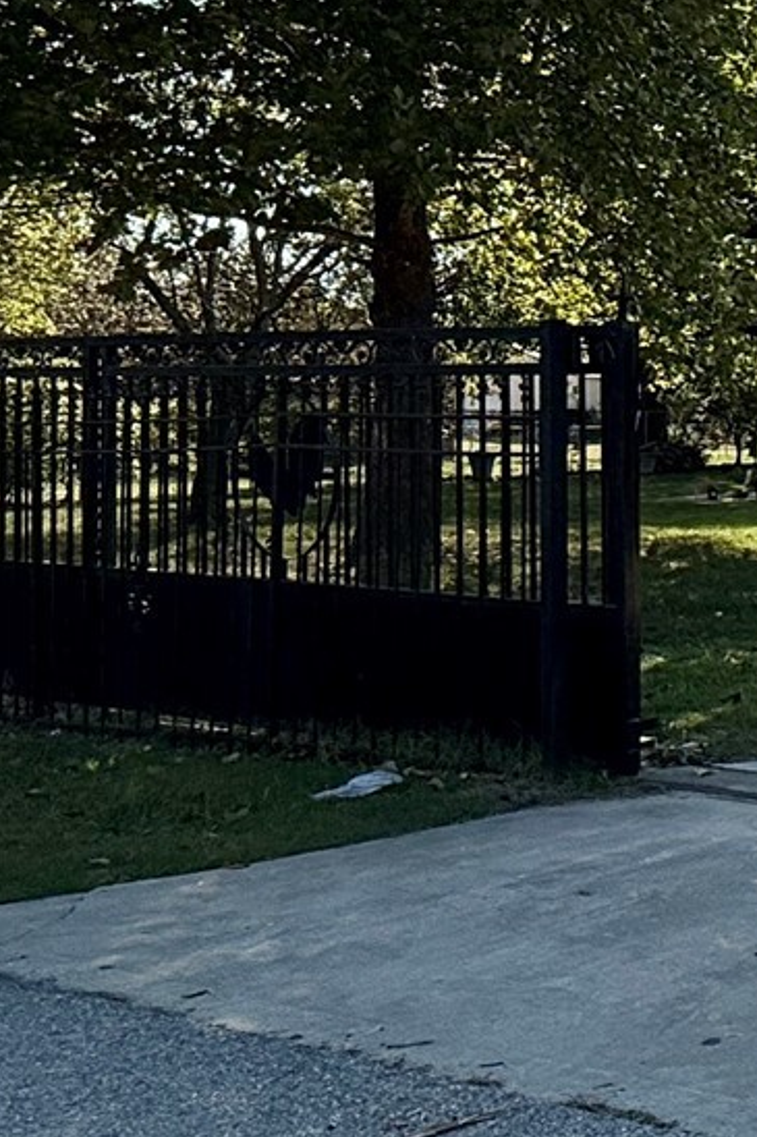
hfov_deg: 19.4
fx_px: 1610
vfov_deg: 38.5
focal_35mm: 51
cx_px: 1385
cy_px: 386
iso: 50
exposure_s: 1/2976
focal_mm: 2.22
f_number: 2.2
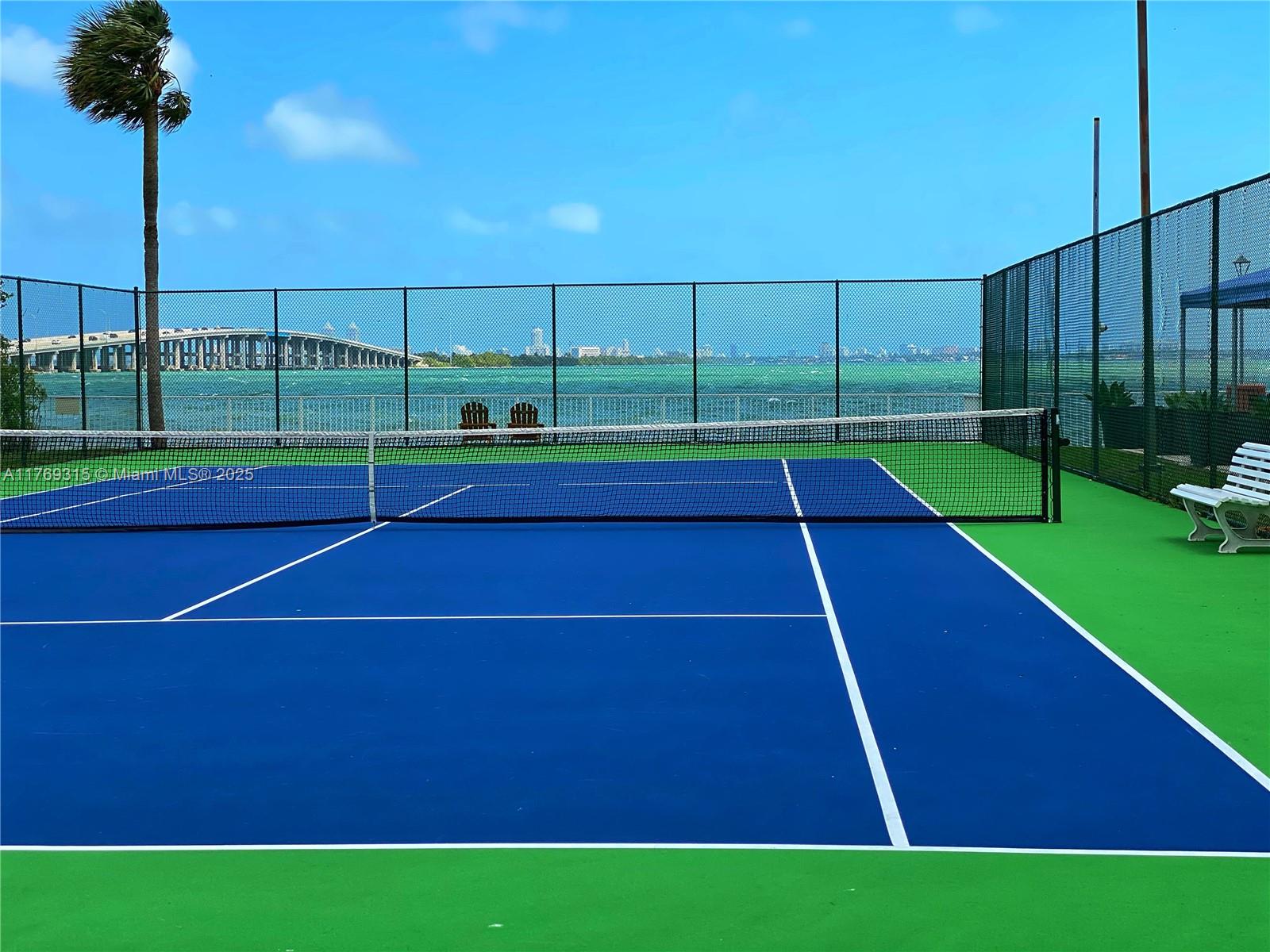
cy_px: 476
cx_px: 635
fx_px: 1908
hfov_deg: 36.8
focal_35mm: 52
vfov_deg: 28.0
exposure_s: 1/1370
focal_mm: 6
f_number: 2
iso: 20
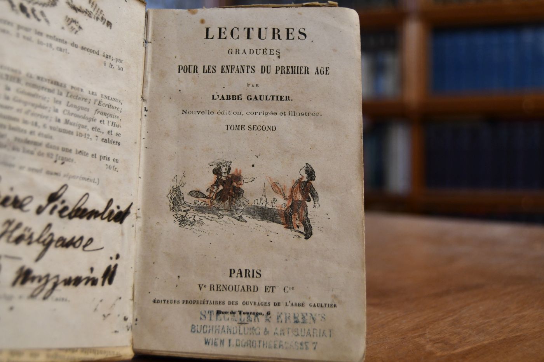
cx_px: 272
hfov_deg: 42.7
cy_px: 181
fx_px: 695
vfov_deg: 29.2
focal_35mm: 46
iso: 1250
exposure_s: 1/125
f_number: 4.2
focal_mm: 31
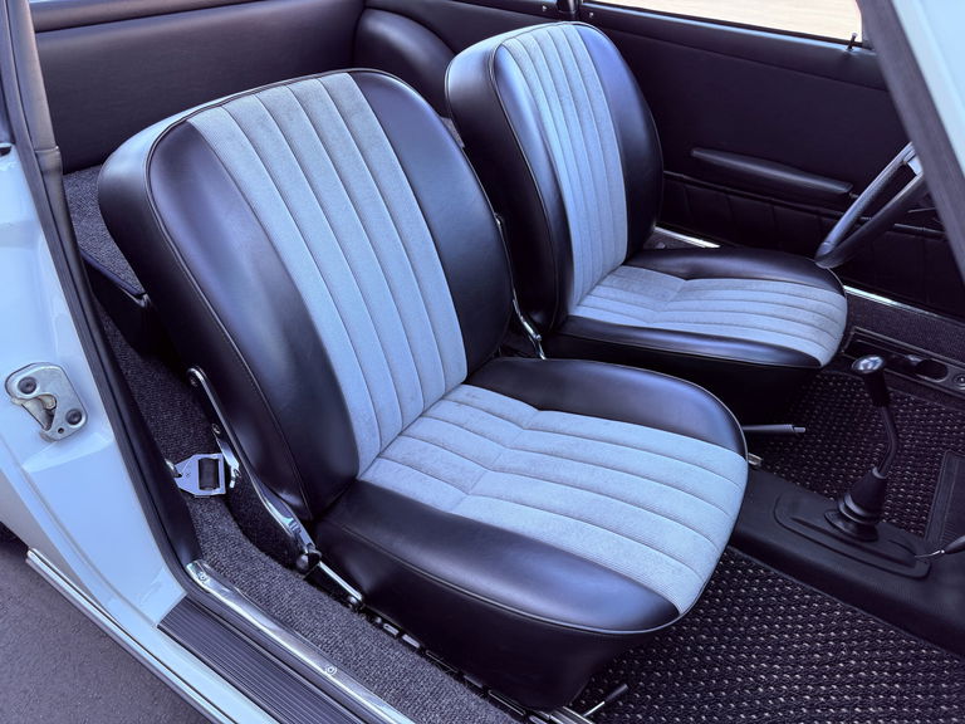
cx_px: 482
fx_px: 669
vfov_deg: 56.8
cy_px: 362
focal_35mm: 24
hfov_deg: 71.6
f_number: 1.78
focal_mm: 6.76
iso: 80
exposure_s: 1/121
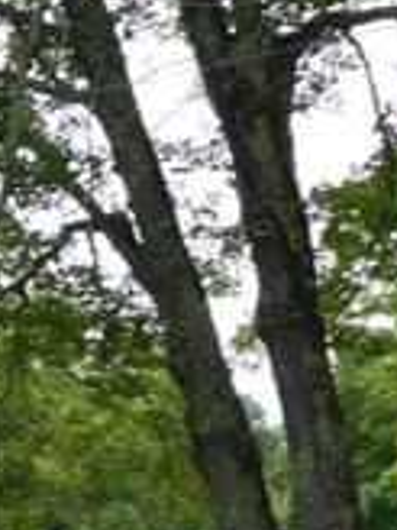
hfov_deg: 7.5
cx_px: -539
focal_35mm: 187
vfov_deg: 10.3
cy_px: 730
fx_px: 2860
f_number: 3.2
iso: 125
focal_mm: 5.3
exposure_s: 1/640
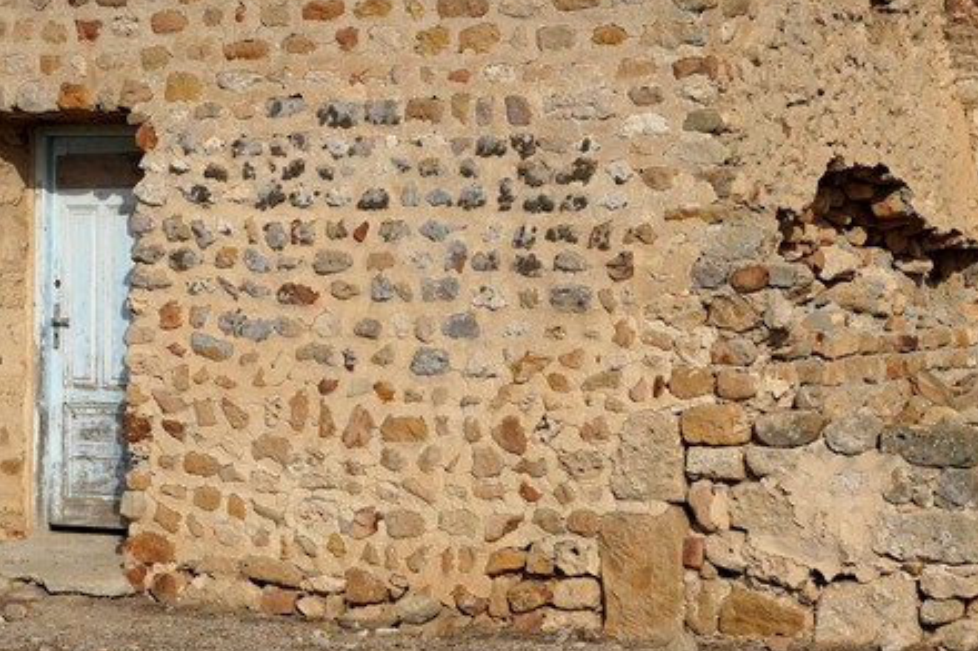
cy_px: 284
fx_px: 3259
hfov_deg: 17.1
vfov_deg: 11.4
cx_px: 407
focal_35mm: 120
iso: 100
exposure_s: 1/400
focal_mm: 44
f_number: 8
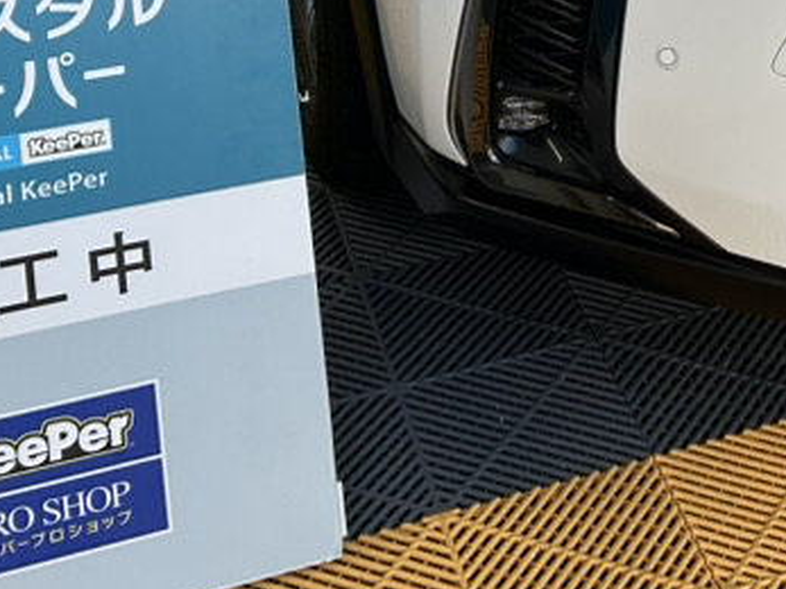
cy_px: -322
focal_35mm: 90
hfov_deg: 20.2
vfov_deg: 15.1
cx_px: 985
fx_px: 2043
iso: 50
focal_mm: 5.7
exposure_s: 1/397
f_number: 1.5
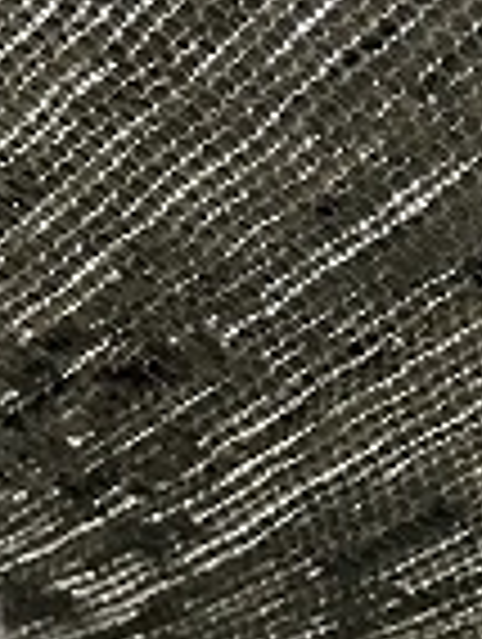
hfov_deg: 7.8
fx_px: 3221
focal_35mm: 174
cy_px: 1010
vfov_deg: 10.8
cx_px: 1275
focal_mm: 4.15
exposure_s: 1/30
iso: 32
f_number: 2.2
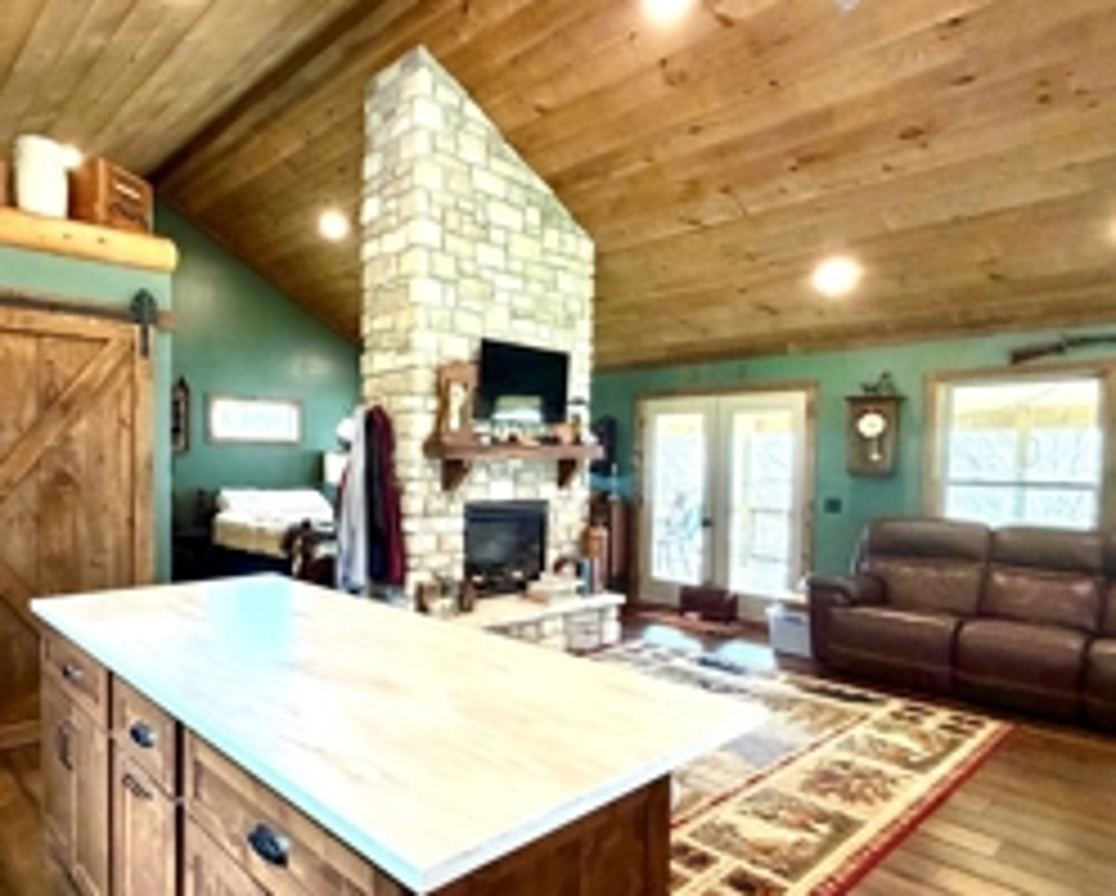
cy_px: 486
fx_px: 728
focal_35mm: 22
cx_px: 410
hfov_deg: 73.5
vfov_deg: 63.1
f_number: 2.2
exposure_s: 1/60
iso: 500
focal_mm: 2.22
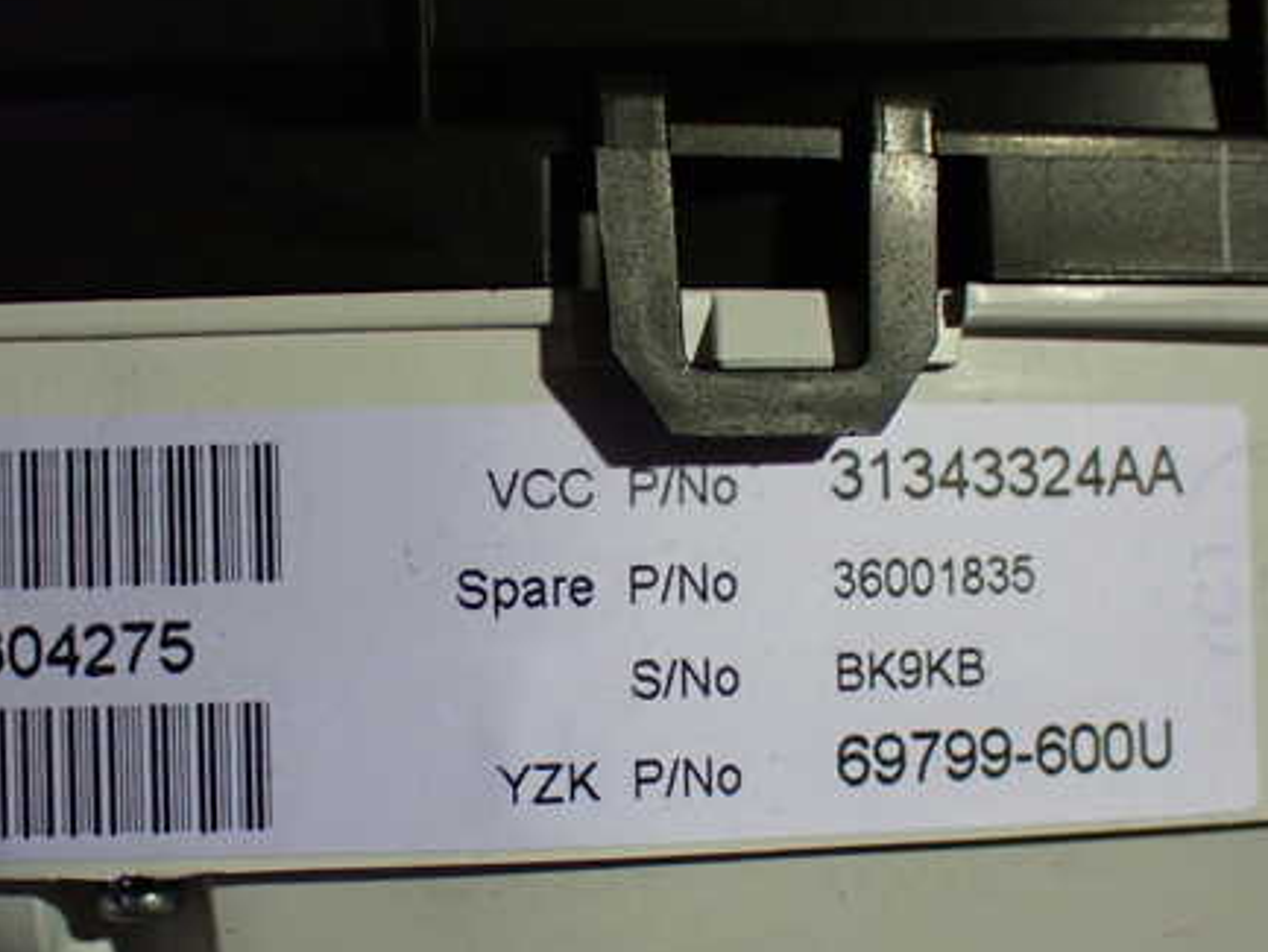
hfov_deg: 31.6
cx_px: 542
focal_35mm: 61
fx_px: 2235
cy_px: 565
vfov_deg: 24.0
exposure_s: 1/100
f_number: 2.9
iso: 800
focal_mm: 7.84
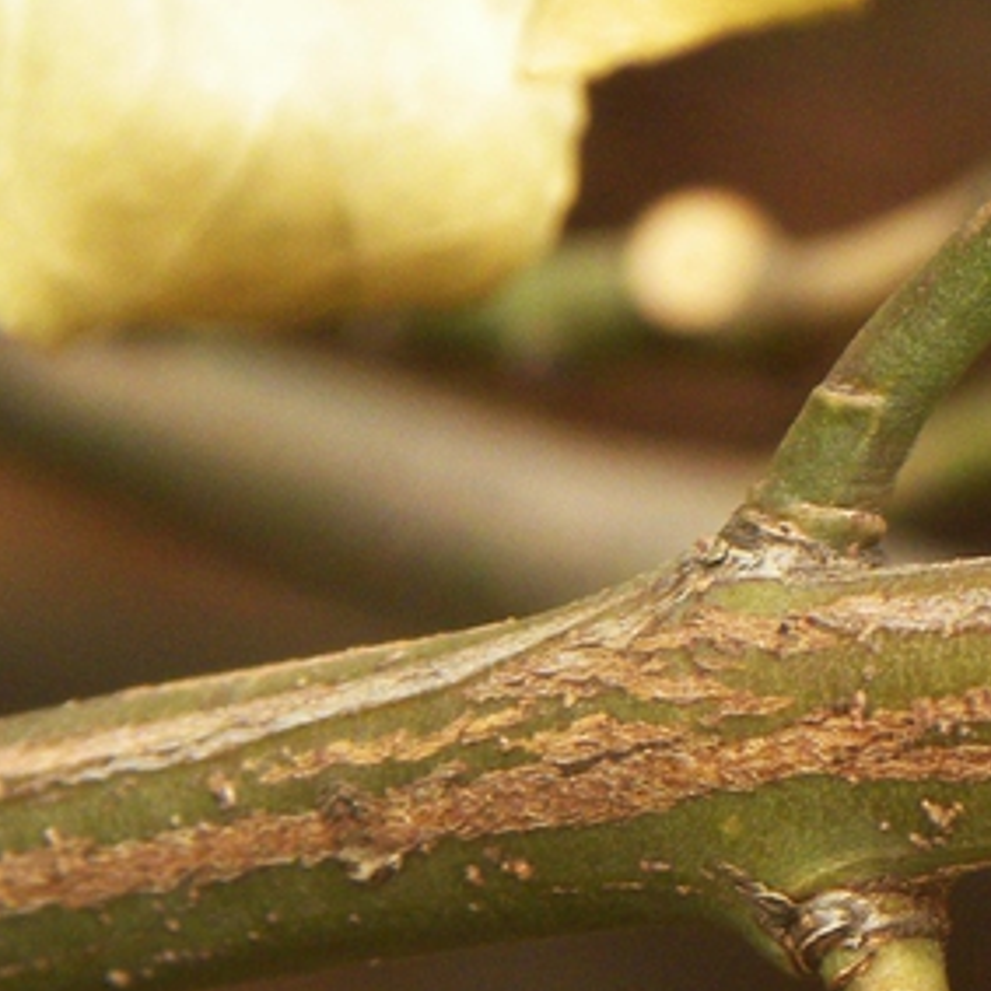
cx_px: 1019
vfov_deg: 3.4
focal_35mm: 518
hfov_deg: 3.4
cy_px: 690
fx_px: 16778
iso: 172
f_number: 4.5
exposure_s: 1/89
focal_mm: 28.8
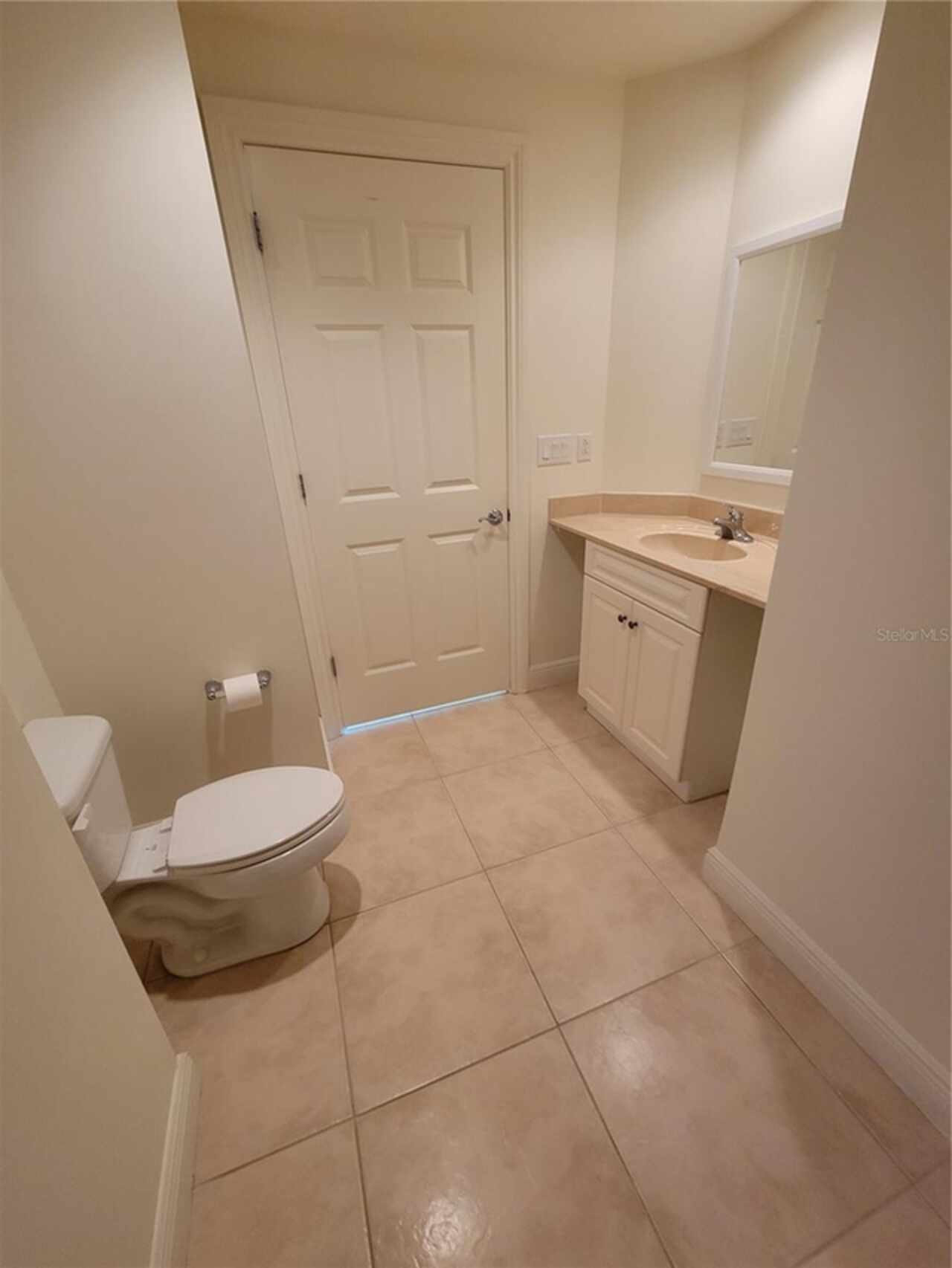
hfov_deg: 89.9
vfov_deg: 106.2
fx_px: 477
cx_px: 476
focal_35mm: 13
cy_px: 634
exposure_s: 1/60
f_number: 2.2
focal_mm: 2.2
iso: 320
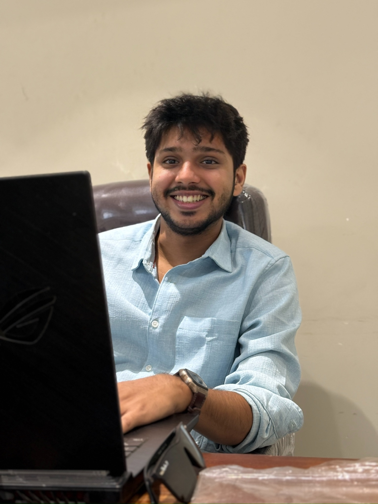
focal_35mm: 48
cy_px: 252
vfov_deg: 39.7
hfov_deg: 30.3
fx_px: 699
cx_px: 189
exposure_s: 1/50
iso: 200
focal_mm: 6.76
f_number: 1.78
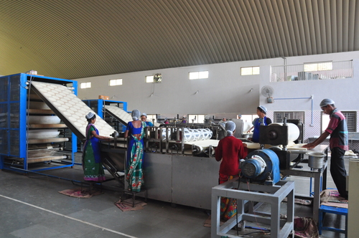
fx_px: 269
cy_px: 119
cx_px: 180
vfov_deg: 47.8
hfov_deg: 67.4
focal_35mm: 27
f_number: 7.1
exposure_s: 1/25
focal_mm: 18
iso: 1000
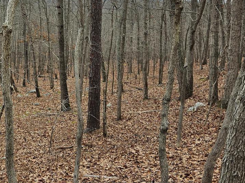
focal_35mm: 46
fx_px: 326
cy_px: 67
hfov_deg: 39.7
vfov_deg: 31.4
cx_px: 50
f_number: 1.8
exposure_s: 1/207
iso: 50
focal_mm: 5.4
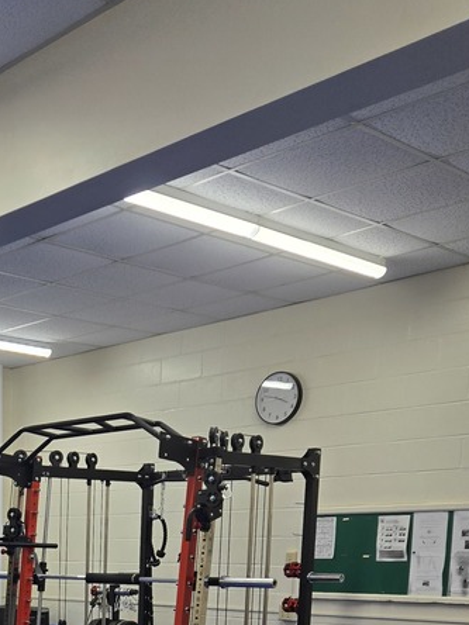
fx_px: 957
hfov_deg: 26.0
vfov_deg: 32.1
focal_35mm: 53
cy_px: 681
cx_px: -8
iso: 64
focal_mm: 5.4
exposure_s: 1/180
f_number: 1.8
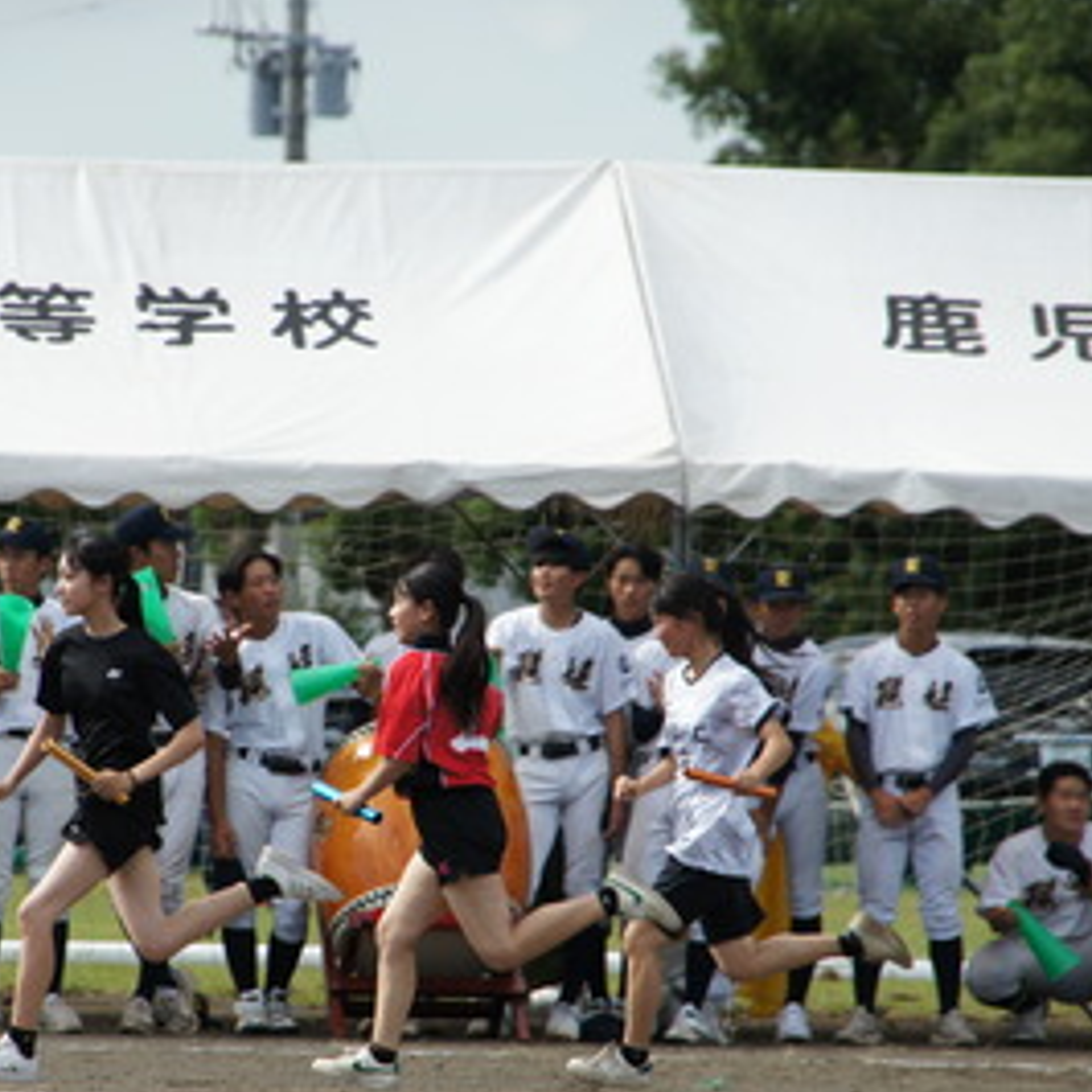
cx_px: 324
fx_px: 16382
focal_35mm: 459
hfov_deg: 3.8
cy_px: 642
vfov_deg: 3.8
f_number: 7.1
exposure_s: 1/400
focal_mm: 200
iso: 200
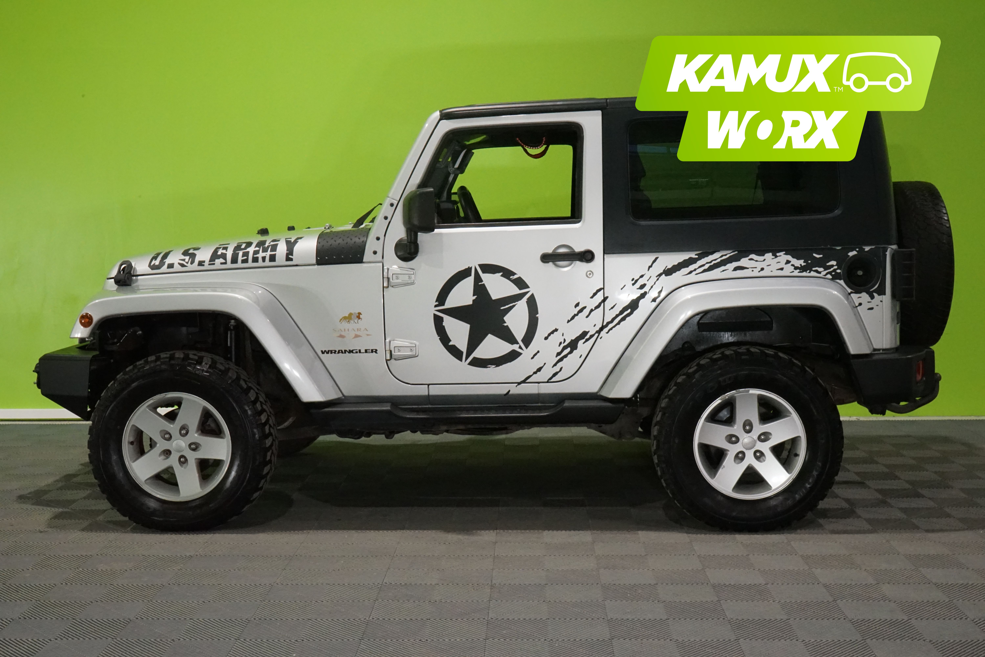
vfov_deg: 29.9
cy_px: 328
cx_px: 492
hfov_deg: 43.6
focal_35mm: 45
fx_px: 1231
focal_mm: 45
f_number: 25
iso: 6400
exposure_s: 1/25
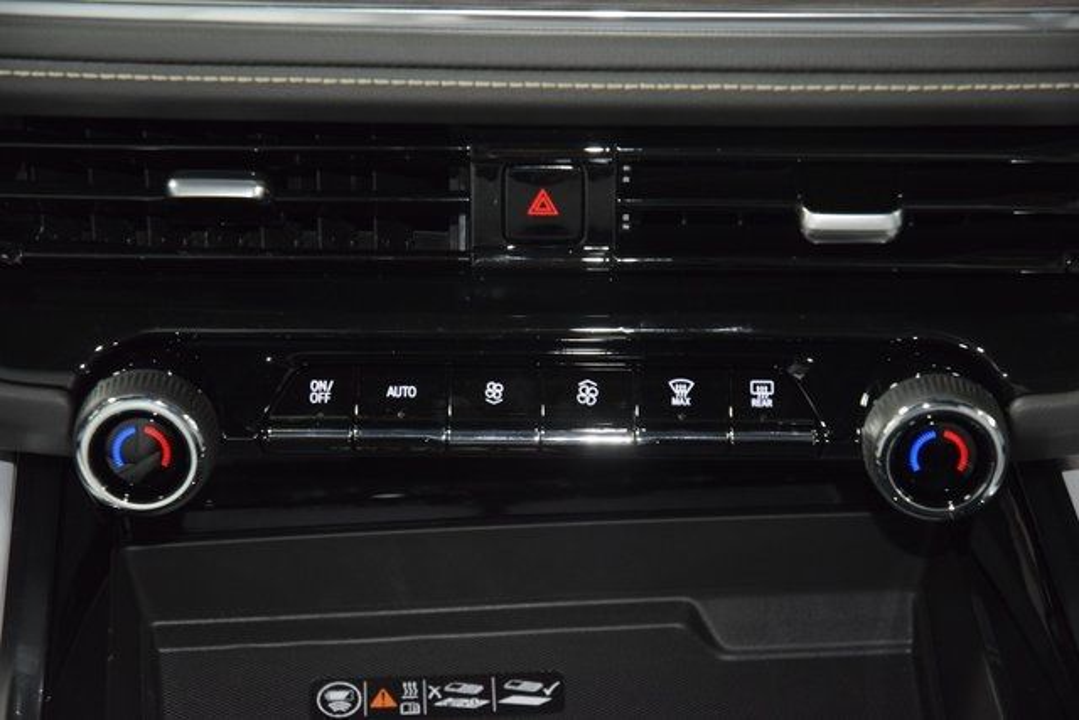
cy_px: 360
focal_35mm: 105
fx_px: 3148
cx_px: 540
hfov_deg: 19.5
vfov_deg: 13.0
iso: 2200
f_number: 4.5
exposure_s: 1/20
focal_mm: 70
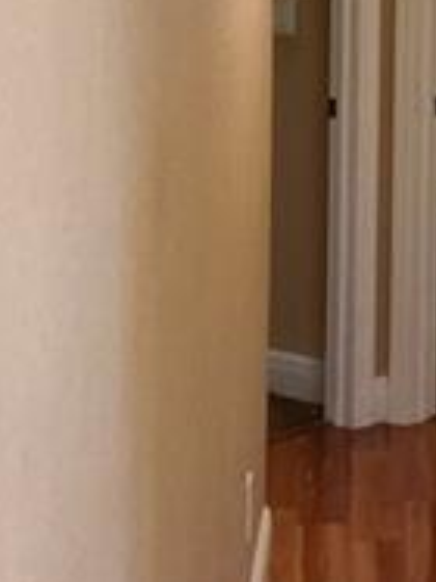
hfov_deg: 11.7
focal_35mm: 119
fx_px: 2001
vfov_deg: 16.3
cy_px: 28
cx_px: 710
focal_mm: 3
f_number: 1.8
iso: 250
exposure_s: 1/60
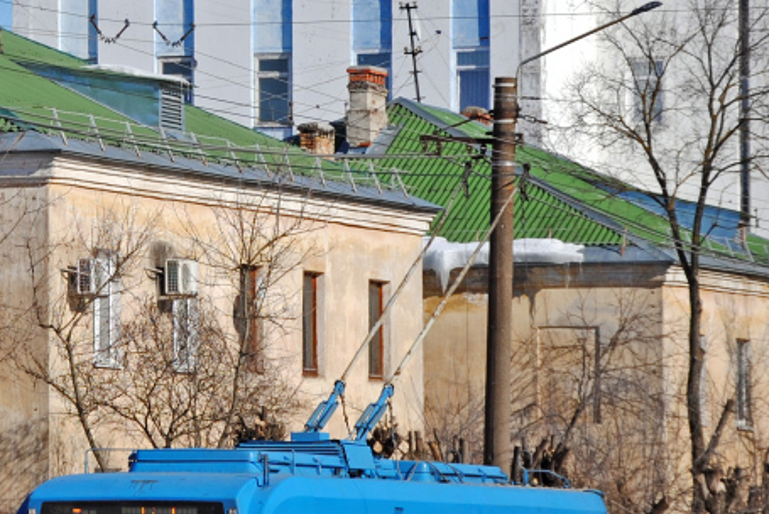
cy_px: 184
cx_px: 101
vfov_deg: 4.3
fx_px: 6870
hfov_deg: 6.4
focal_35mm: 321
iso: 100
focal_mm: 75
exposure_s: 1/1000
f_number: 5.3
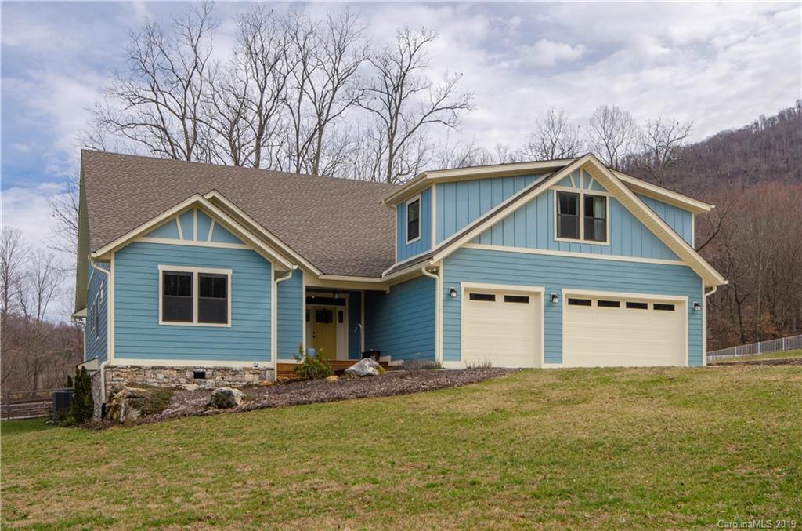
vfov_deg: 43.4
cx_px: 401
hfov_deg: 62.1
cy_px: 266
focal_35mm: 30
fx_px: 667
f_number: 11
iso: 100
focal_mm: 20
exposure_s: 1/125
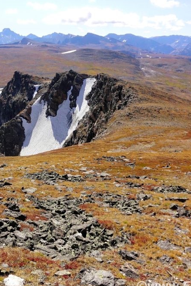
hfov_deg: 34.9
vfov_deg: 51.9
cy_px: 145
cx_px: 40
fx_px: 294
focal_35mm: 37
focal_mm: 8.8
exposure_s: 1/2500
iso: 800
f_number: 7.1
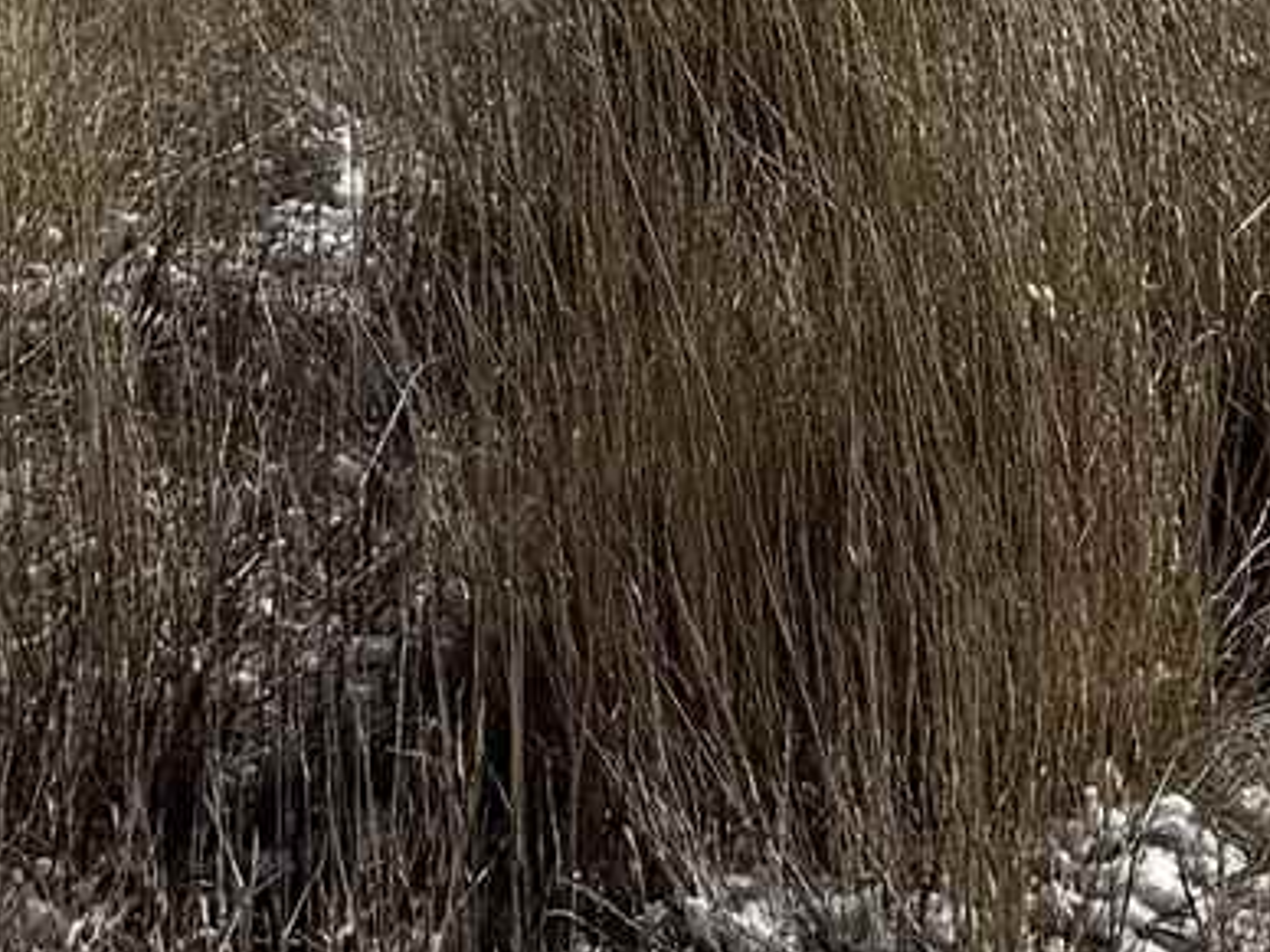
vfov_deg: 7.4
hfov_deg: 10.4
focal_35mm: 190
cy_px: -1102
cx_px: 101
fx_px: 6971
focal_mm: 6.76
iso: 80
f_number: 1.78
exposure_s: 1/11905
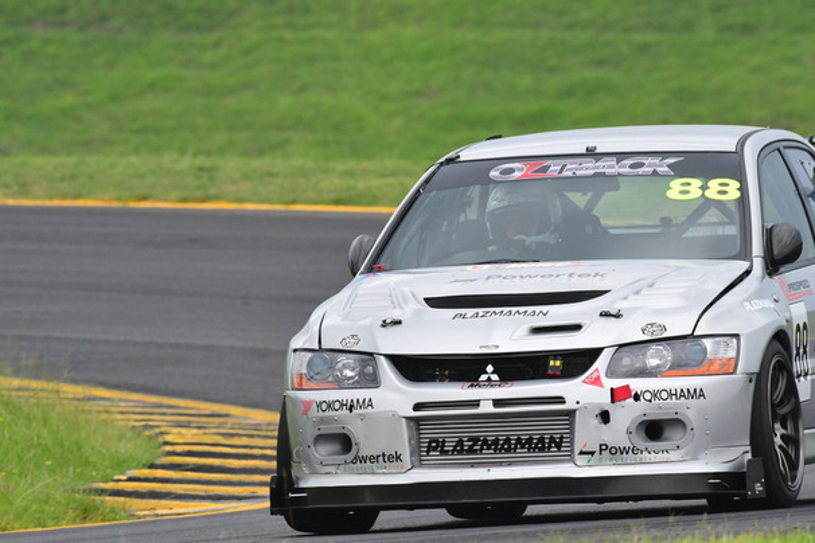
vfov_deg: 1.7
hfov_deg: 2.5
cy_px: 246
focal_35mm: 832
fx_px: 18834
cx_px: 535
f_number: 10
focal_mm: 420
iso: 1000
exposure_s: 1/640
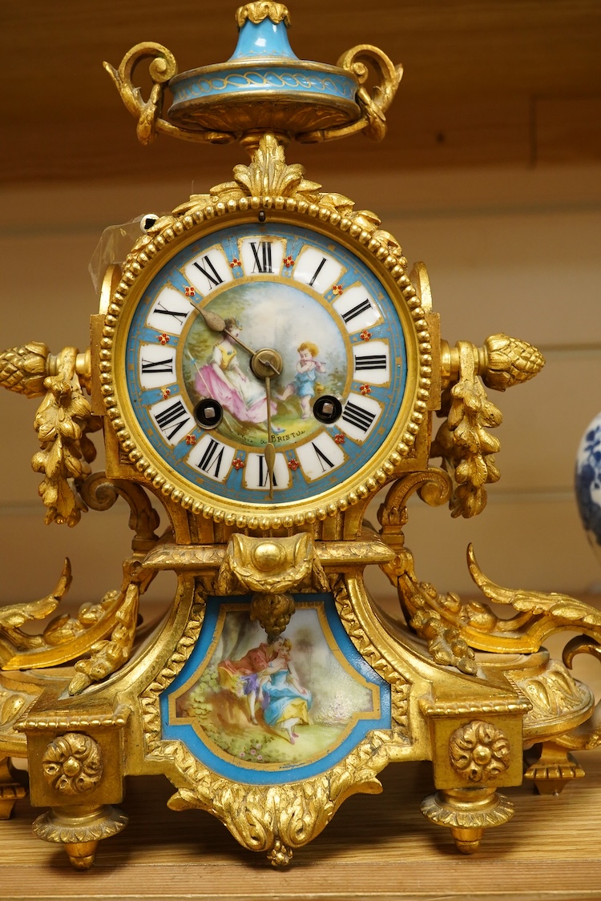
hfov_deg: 29.9
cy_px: 450
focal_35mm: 45
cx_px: 300
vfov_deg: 43.6
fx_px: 1127
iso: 2000
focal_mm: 30
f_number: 9
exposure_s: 1/125
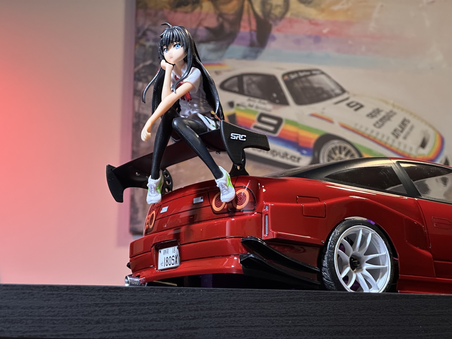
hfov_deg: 25.3
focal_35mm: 77
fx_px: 1005
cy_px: 170
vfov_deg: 19.1
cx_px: 226
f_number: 2.8
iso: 500
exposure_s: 1/34
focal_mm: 9
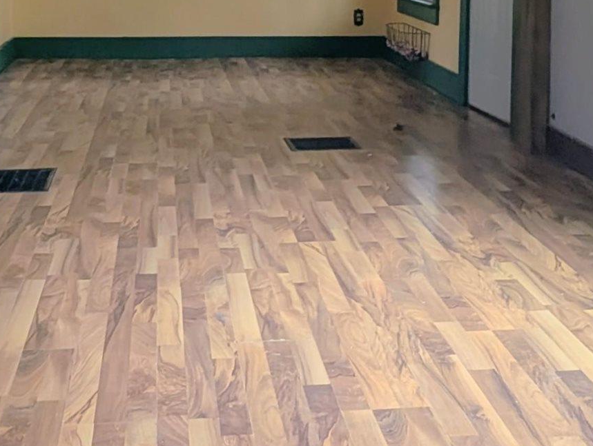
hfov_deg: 33.7
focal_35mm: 57
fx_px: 978
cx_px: 253
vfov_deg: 24.0
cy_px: -52
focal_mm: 2.35
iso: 62
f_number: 2.2
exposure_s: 1/21.4
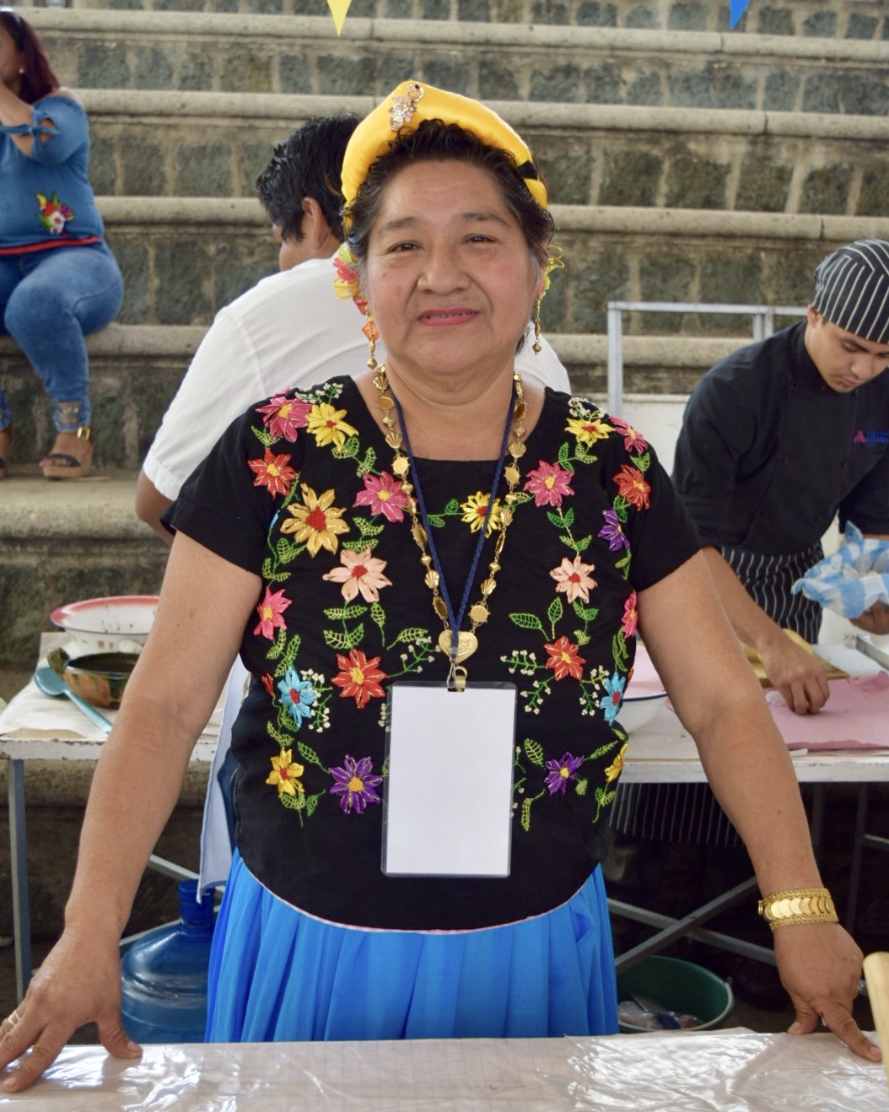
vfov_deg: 41.0
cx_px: 448
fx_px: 1480
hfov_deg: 33.4
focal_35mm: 45
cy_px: 645
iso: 400
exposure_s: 1/100
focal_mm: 26
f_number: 5
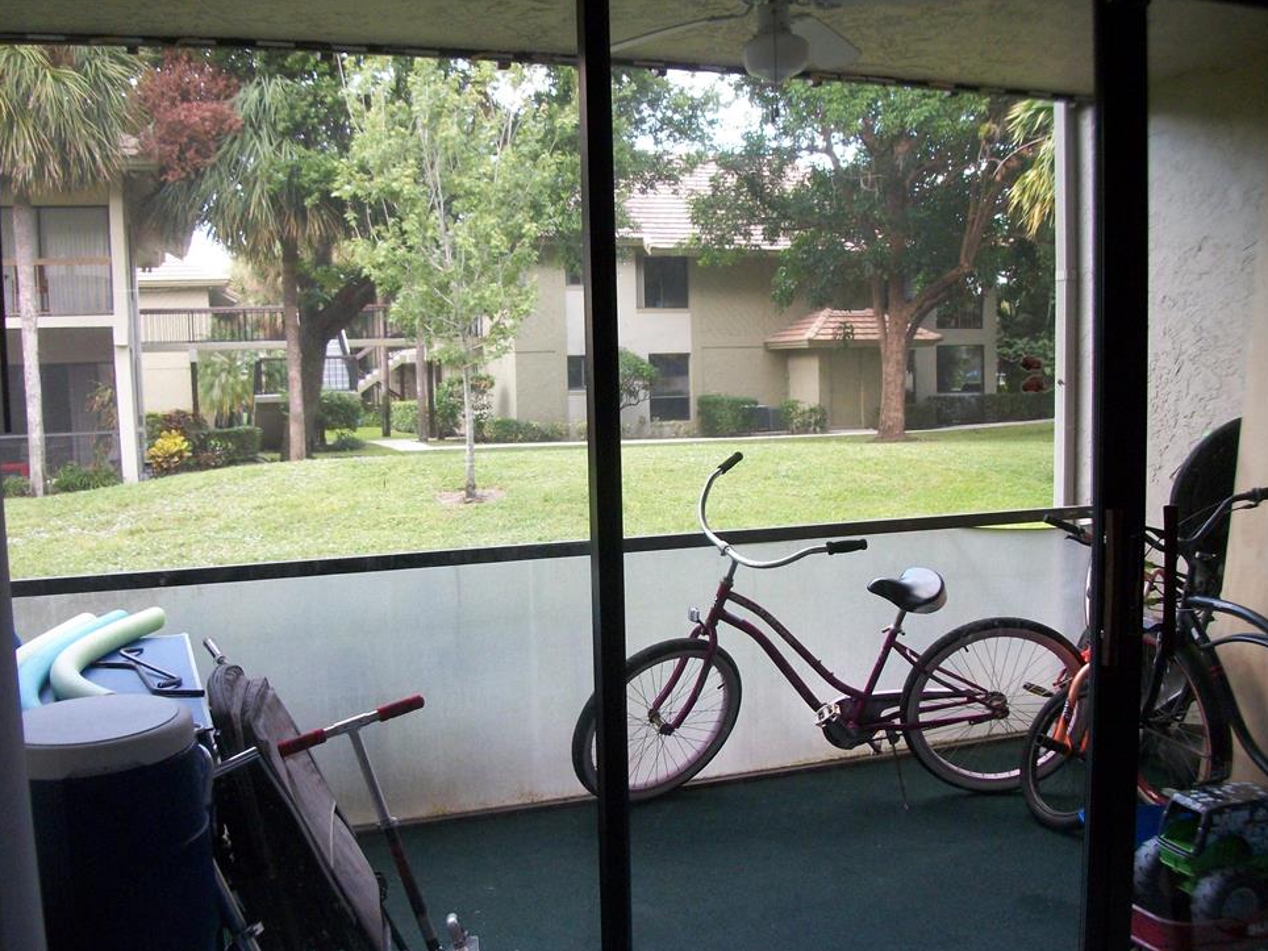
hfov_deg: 53.9
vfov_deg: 41.8
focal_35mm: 34
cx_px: 601
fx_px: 1245
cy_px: 497
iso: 217
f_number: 2.9
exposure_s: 1/60
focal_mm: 5.7
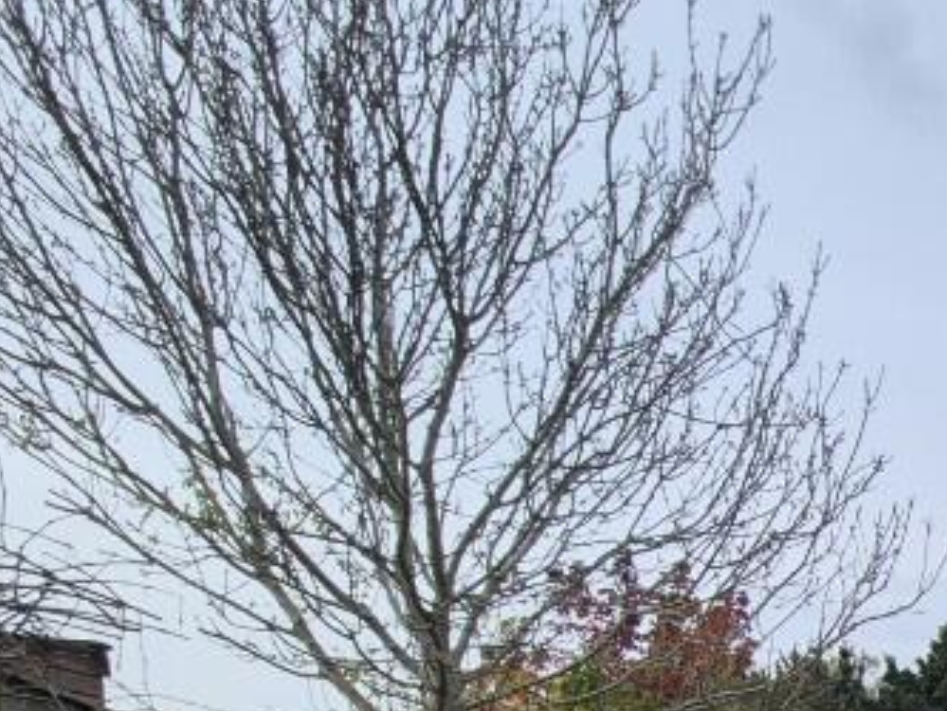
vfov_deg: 27.6
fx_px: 1095
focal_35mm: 40
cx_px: 1436
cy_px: 1001
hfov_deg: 28.6
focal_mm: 2.2
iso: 50
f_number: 2.2
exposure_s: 1/1268
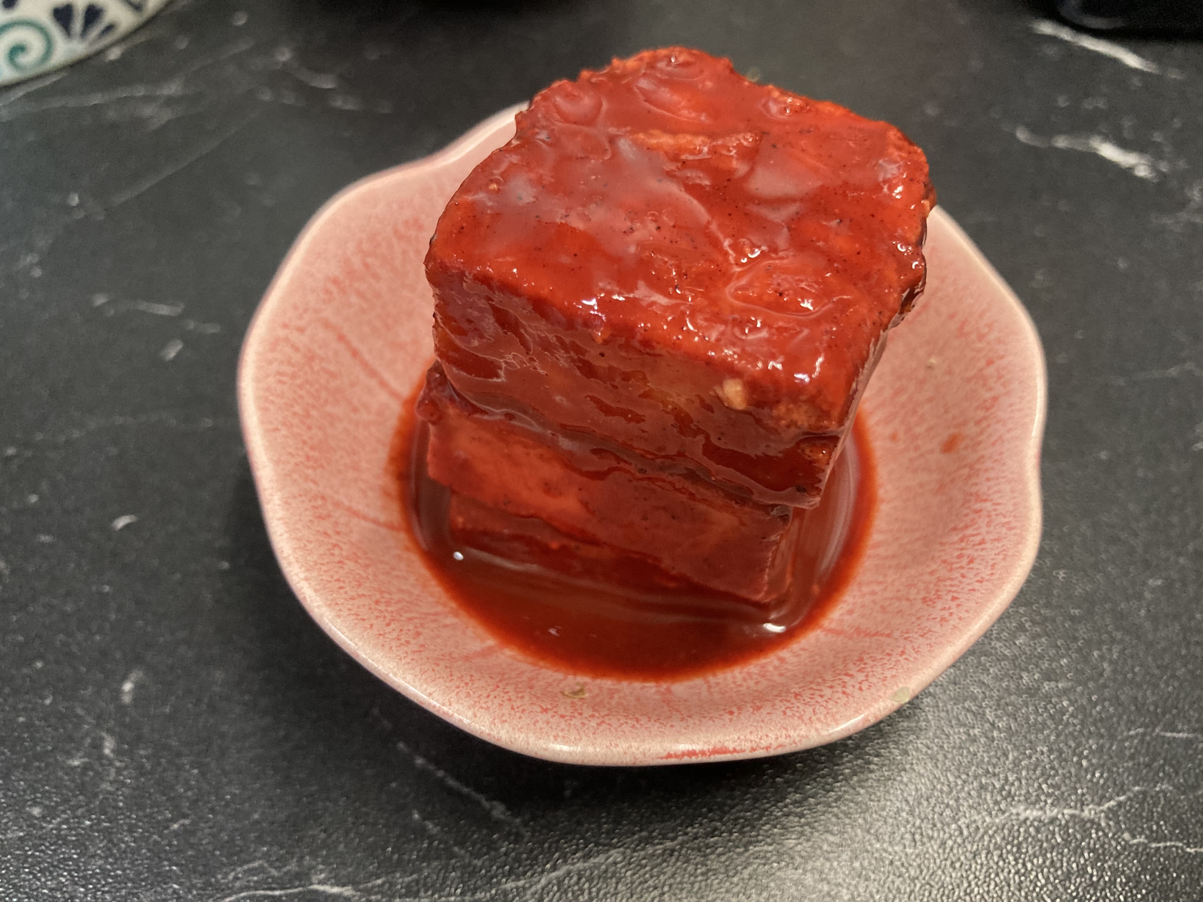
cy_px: 451
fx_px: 973
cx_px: 602
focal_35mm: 28
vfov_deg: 49.7
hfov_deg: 63.4
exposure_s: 1/40
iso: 320
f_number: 1.8
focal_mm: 3.99
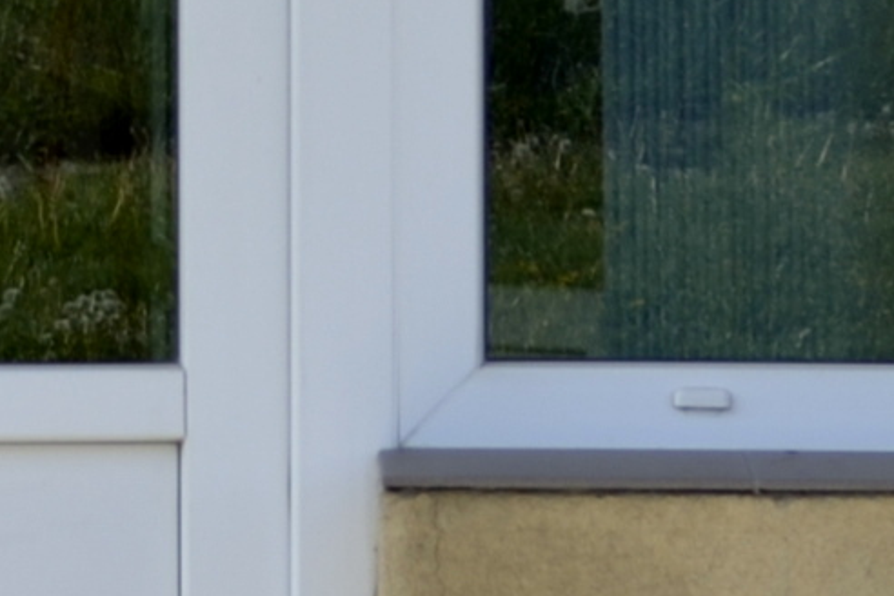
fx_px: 8368
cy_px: -447
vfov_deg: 4.0
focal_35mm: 337
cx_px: -334
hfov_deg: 6.1
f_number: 4.8
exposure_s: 1/200
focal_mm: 32
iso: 100
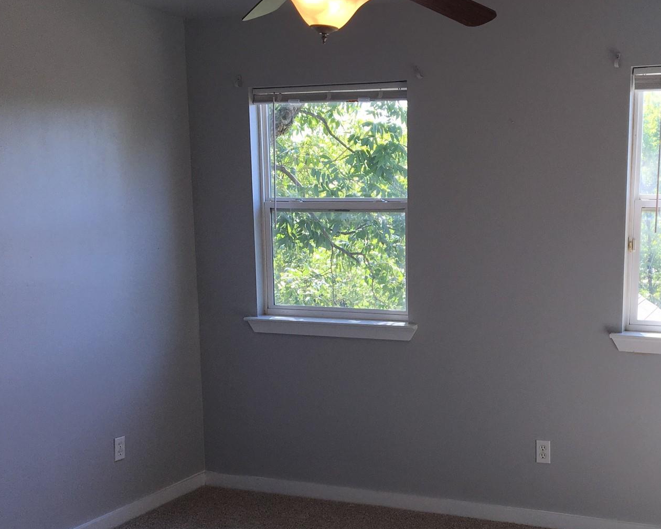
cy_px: 347
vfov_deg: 32.5
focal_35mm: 46
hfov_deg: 39.8
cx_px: 441
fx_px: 900
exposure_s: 1/106
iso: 25
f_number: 2.2
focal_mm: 4.15
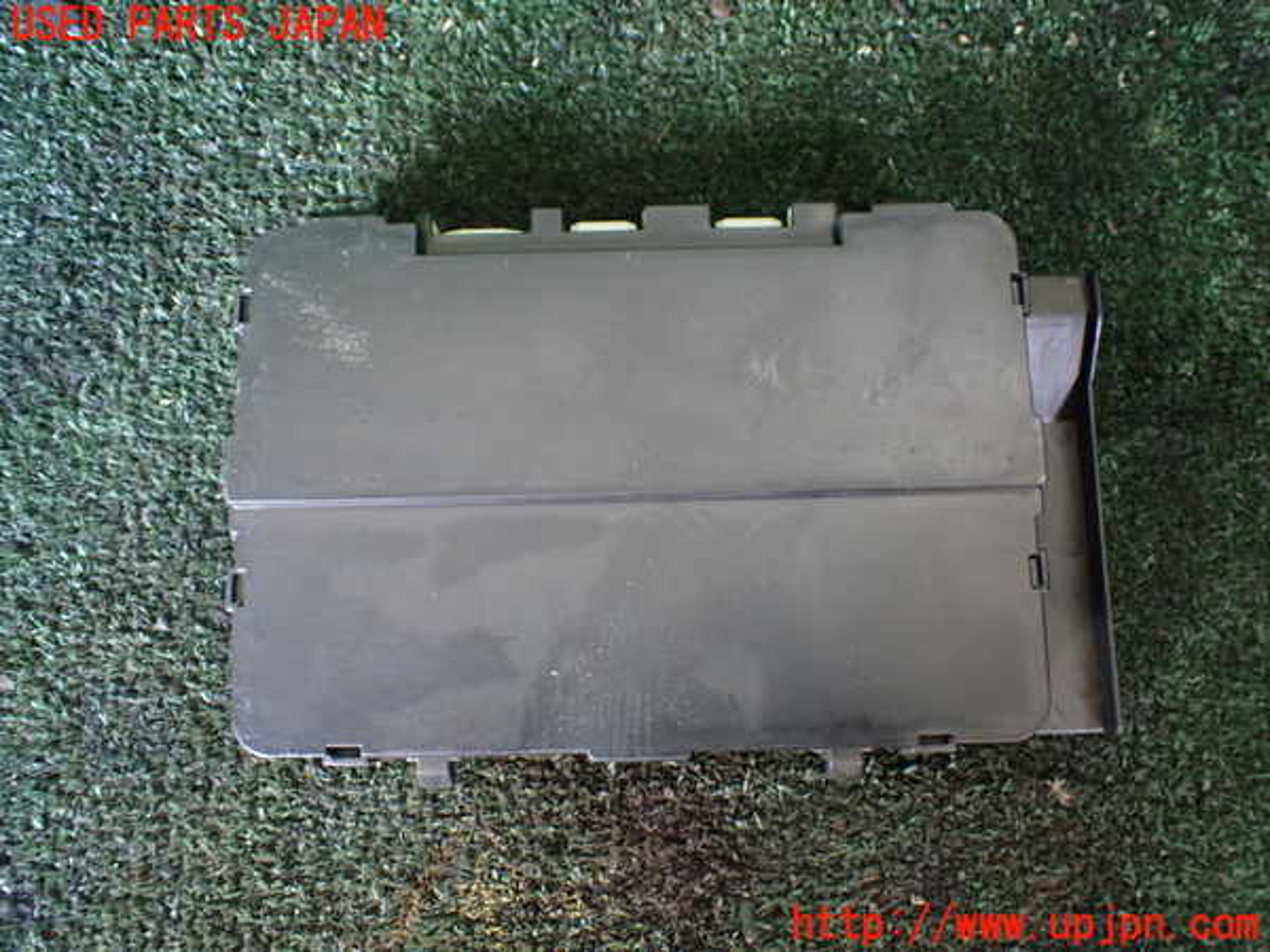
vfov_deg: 46.8
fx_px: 1101
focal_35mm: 30
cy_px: 476
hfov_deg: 60.0
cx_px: 635
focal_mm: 5.4
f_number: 2.3
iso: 800
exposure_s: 1/30
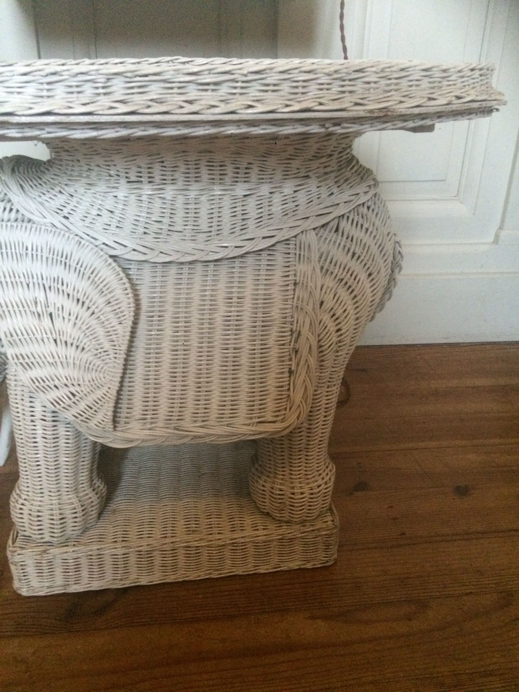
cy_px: 346
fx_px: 580
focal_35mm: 29
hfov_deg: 48.2
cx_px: 260
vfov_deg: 61.7
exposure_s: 1/17
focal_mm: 4.15
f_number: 2.2
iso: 400
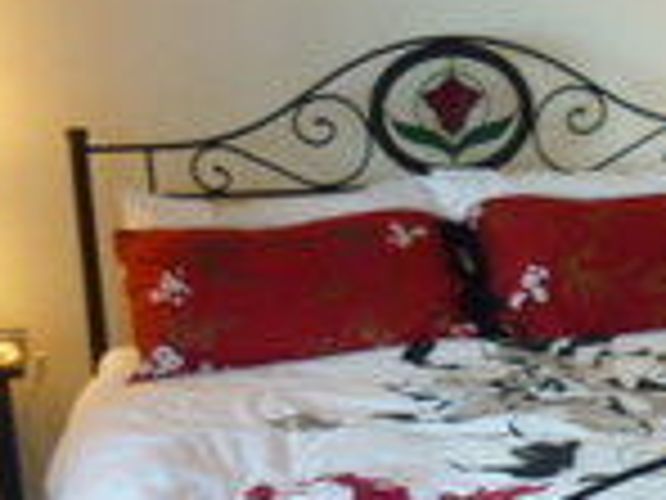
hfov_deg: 17.5
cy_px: 599
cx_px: 806
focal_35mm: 107
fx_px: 2059
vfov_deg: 13.5
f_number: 2.8
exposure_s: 1/30
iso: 250
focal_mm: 5.5
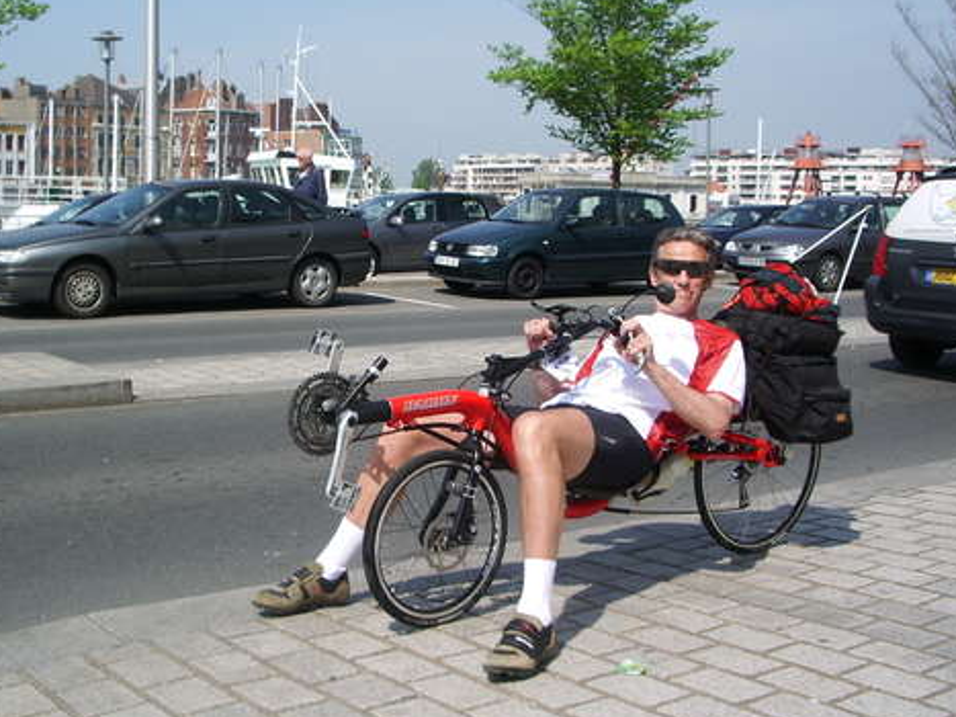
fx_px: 1242
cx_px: 403
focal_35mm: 45
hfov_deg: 42.0
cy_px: 322
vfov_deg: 32.1
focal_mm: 5.8
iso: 50
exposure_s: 1/400
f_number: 4.3
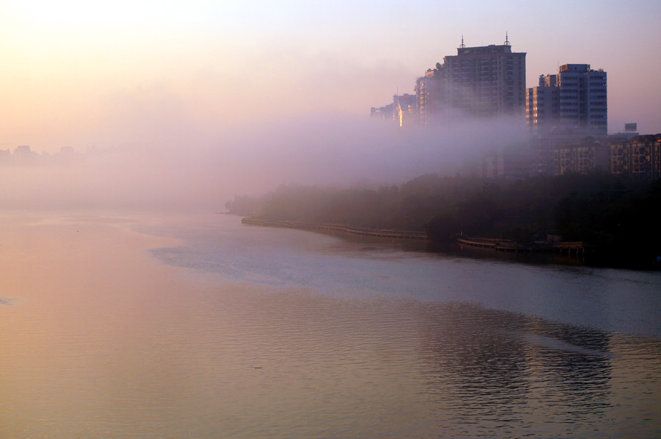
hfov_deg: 24.7
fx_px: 1512
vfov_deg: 16.5
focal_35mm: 82
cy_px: 220
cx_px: 330
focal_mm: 55
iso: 100
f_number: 5
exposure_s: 1/250
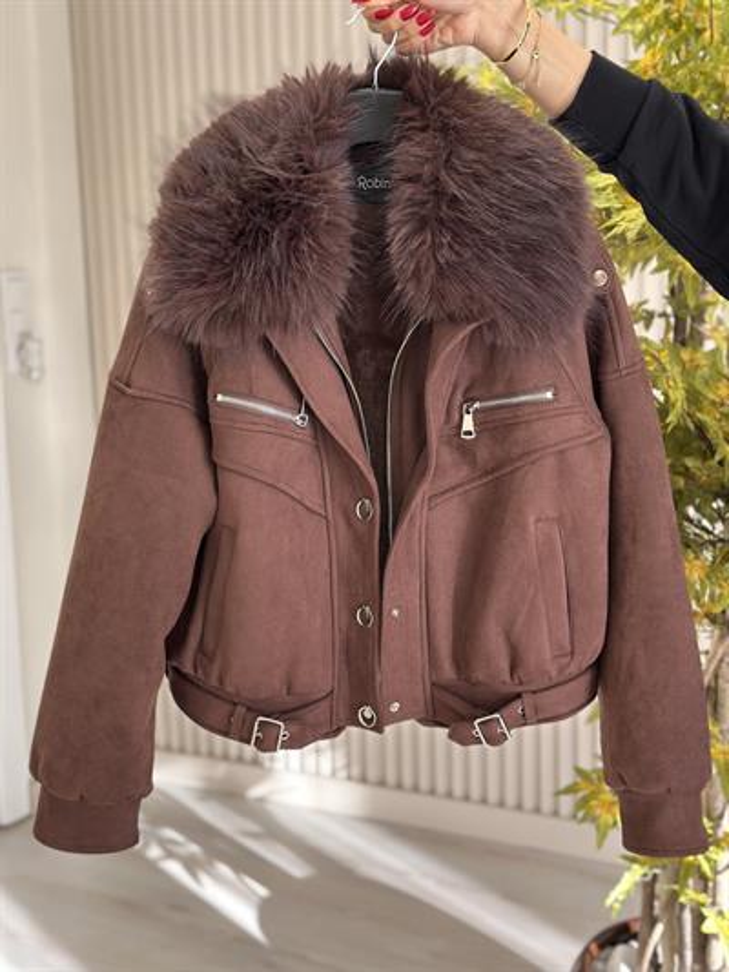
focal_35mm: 48
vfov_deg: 39.6
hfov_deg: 30.3
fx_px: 1347
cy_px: 486
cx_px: 364
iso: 64
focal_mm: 6.86
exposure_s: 1/121
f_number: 1.78
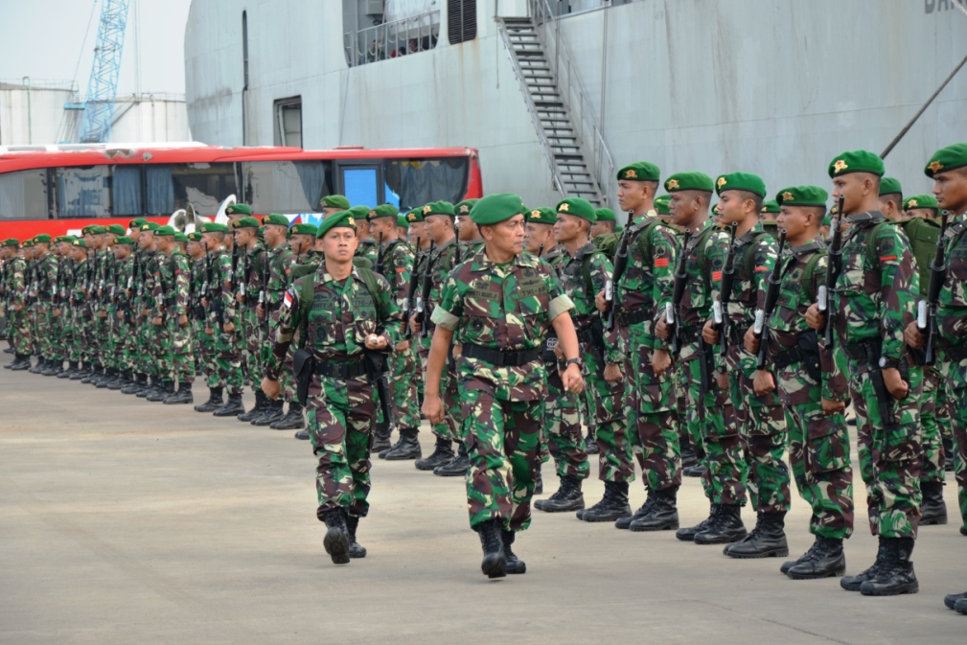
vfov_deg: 8.6
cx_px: 477
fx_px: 4285
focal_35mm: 160
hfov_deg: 12.9
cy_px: 321
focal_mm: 105
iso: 100
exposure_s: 1/100
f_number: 8
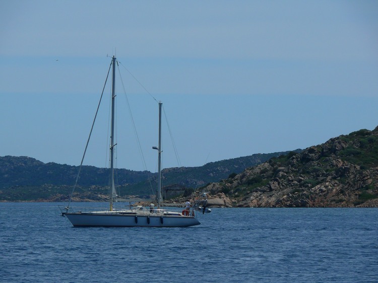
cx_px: 189
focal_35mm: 274
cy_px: 142
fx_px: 2991
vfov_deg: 5.4
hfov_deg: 7.2
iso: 100
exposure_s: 1/400
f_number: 5.6
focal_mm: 58
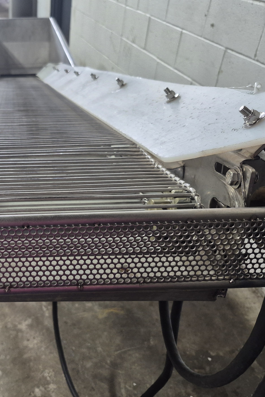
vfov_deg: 55.8
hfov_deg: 36.6
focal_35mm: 34
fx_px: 375
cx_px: 29
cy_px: 209
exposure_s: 1/120
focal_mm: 5.4
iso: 500
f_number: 1.8
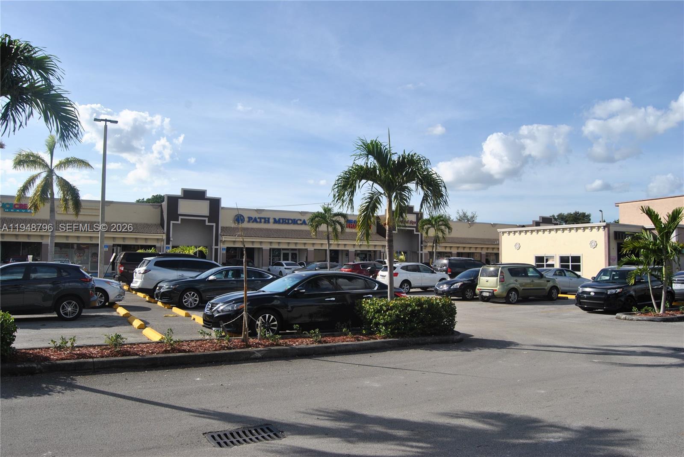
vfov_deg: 48.0
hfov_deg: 67.3
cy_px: 228
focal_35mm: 27
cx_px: 342
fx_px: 513
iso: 100
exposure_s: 1/320
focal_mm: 18
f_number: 8
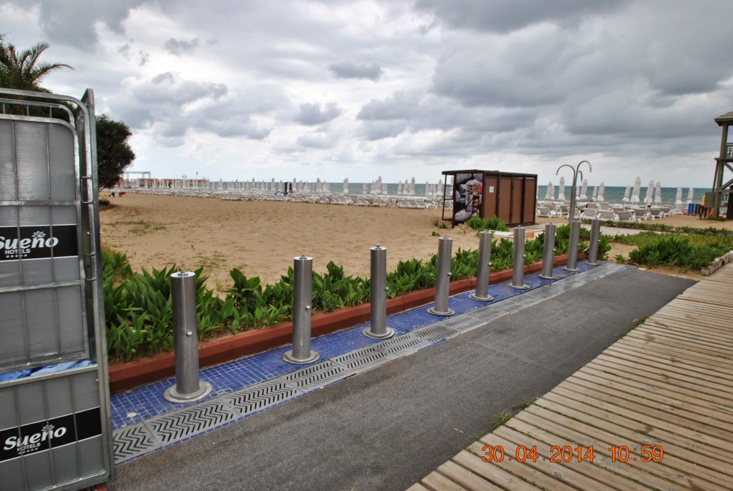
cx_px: 366
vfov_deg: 59.6
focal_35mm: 21
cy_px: 246
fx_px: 428
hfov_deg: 81.1
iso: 100
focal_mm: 14
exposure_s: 1/200
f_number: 8
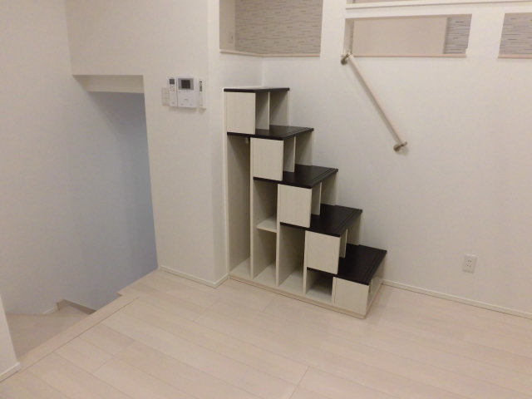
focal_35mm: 24
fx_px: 369
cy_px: 200
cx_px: 266
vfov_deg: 56.8
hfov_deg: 71.6
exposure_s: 1/50
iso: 200
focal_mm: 4.3
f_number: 3.1
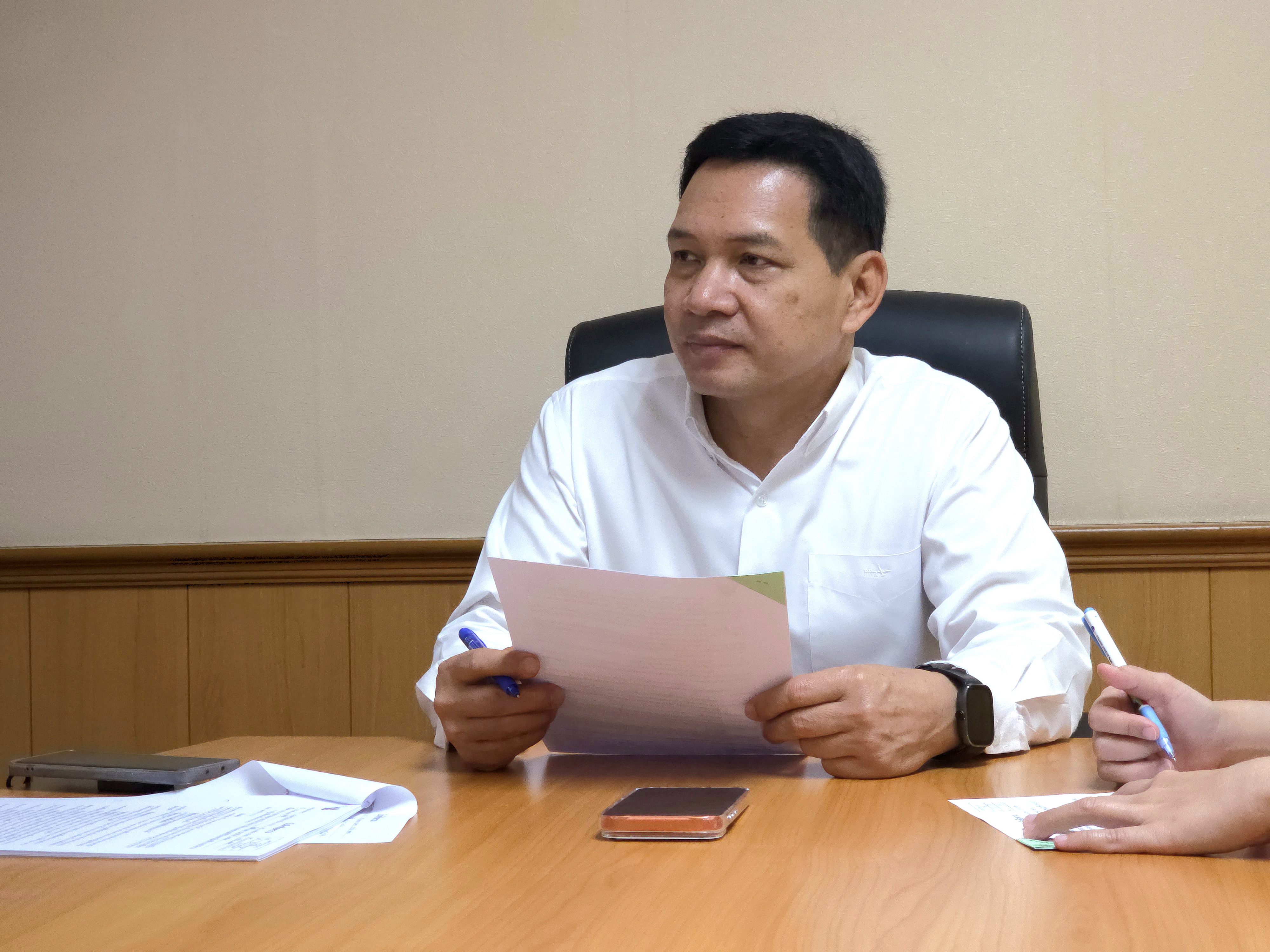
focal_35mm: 69
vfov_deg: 21.3
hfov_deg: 28.2
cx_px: 635
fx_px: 2531
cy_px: 476
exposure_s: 1/33
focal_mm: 7.9
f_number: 2.4
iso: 250
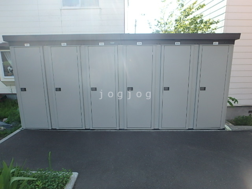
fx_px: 153
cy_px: 94
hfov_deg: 79.0
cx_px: 126
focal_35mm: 21
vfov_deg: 63.4
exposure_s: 1/400
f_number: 3.5
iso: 125
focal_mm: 3.7
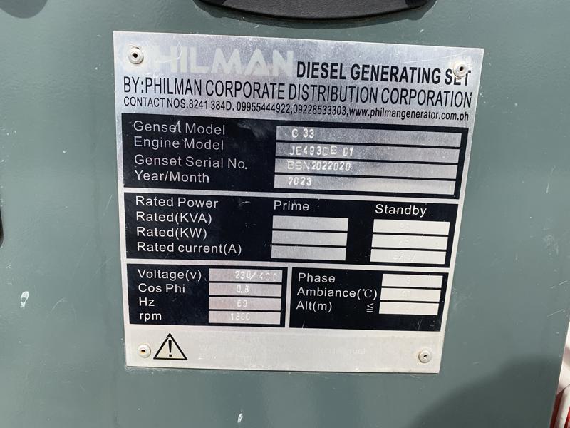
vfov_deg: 53.1
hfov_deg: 67.3
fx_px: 428
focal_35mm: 26
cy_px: 214
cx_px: 285
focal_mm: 4.25
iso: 25
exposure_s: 1/1992
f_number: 1.8
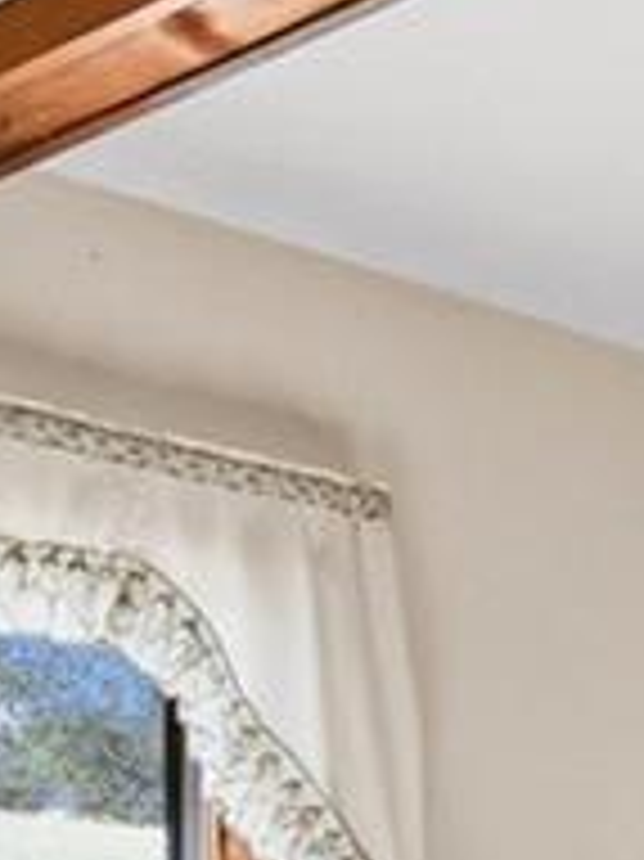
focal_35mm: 121
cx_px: 2049
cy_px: 1276
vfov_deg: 15.1
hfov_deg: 9.2
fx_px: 3005
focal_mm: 10
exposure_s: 1/10
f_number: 8
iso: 100
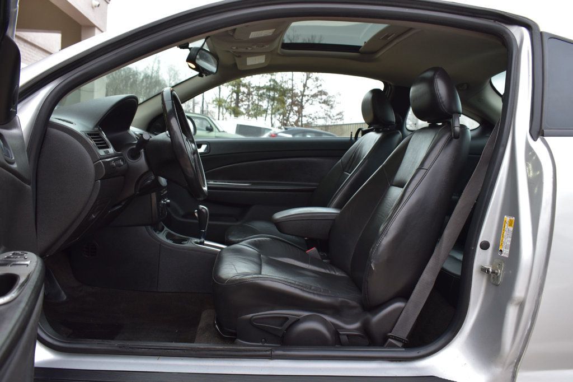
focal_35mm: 32
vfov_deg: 41.7
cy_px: 191
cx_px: 286
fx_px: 501
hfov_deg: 59.5
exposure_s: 1/20
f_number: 6.3
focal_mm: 21
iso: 400
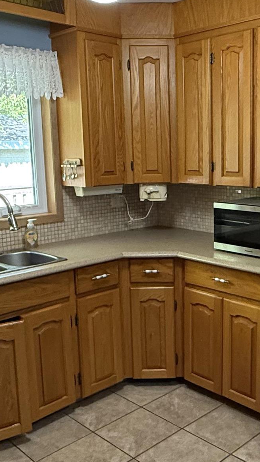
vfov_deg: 50.5
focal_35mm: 40
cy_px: 224
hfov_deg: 29.1
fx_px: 490
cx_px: 204
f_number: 2.2
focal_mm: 2.22
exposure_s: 1/60
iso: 400
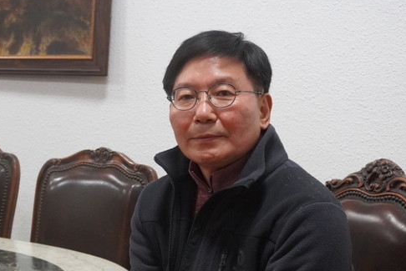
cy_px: 158
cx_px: 205
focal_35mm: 63
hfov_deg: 31.9
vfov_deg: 21.6
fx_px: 711
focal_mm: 34
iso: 4000
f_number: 5
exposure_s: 1/160
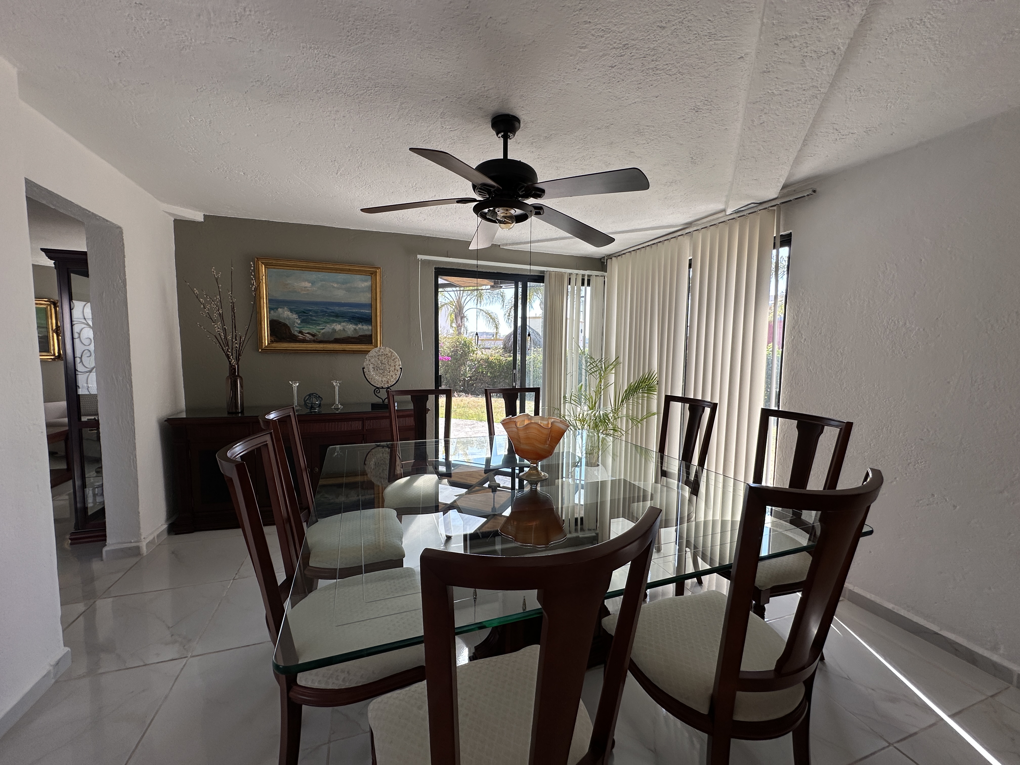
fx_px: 413
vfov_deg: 85.7
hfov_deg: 102.1
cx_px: 510
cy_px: 382
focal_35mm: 14
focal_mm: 2.22
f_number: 2.2
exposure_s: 1/262
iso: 40
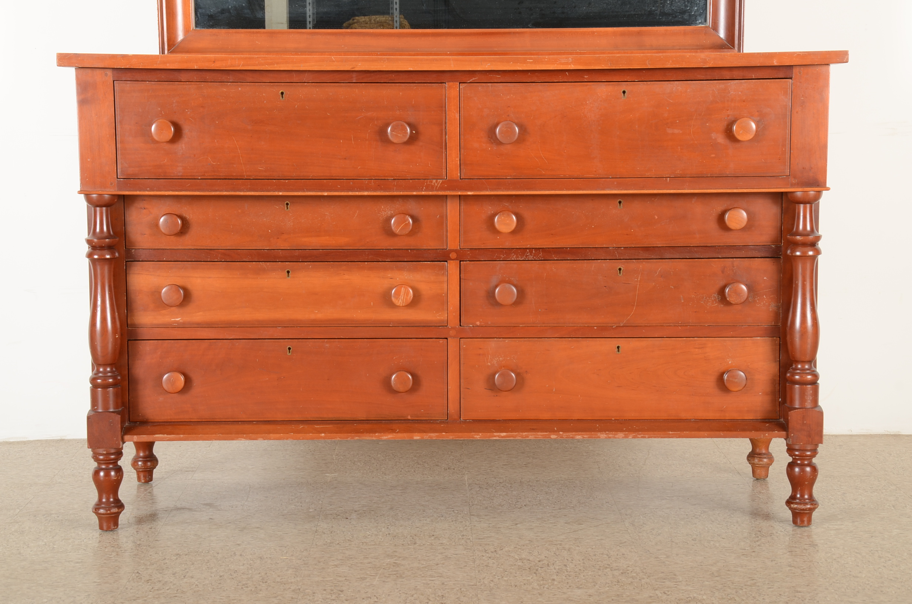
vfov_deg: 18.1
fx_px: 1896
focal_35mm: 75
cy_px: 302
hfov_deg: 27.0
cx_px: 456
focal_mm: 50
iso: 160
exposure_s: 1/200
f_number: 11
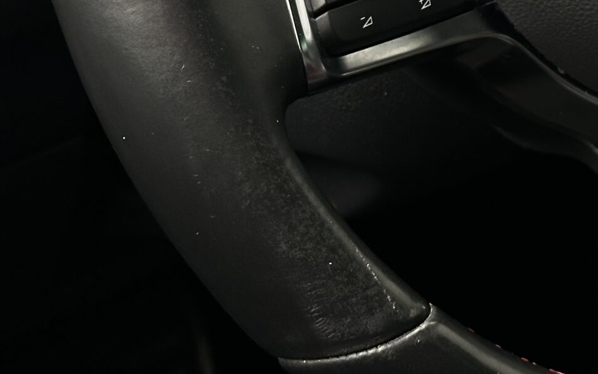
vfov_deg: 9.4
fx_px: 2217
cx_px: 625
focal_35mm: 136
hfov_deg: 15.0
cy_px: -134
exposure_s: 1/217
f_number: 1.78
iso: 64
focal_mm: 6.86
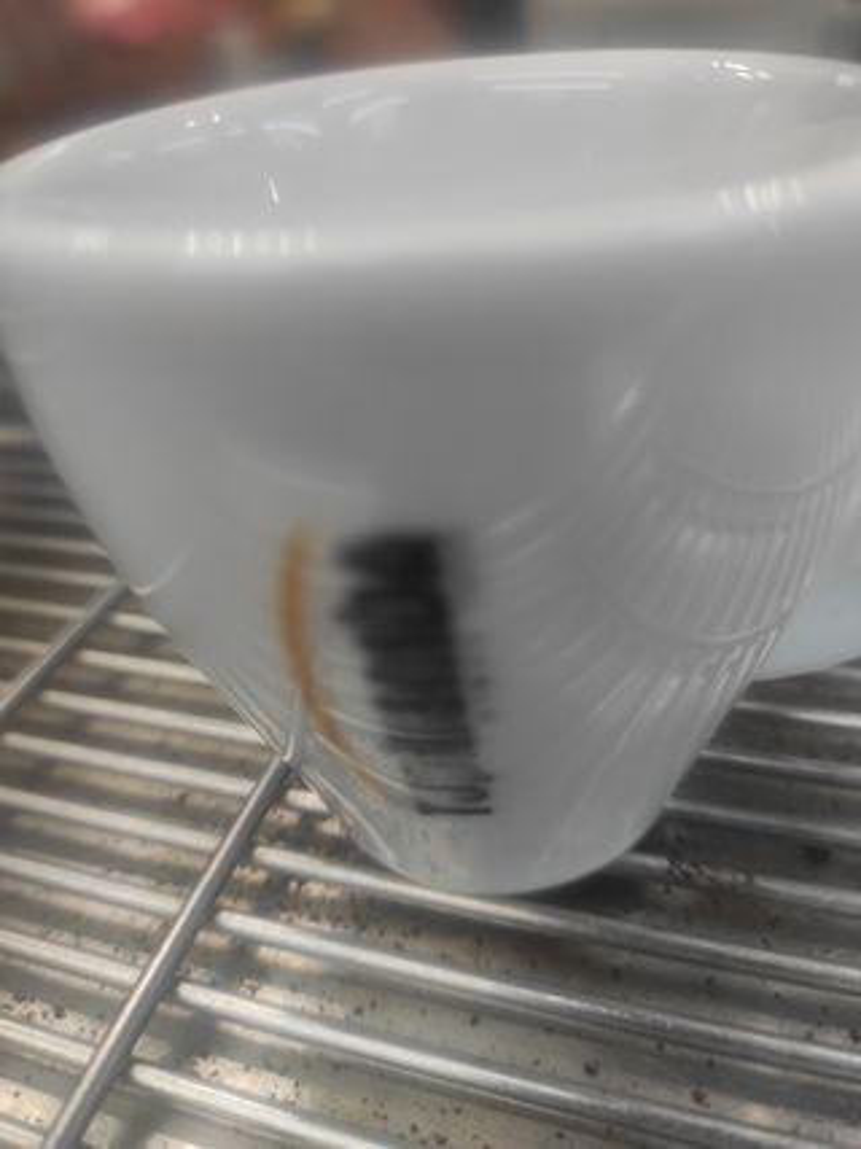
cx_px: 430
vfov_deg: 69.4
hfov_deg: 54.9
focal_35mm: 25
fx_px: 830
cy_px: 574
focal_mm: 5.43
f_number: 1.89
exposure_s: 1/100
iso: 129
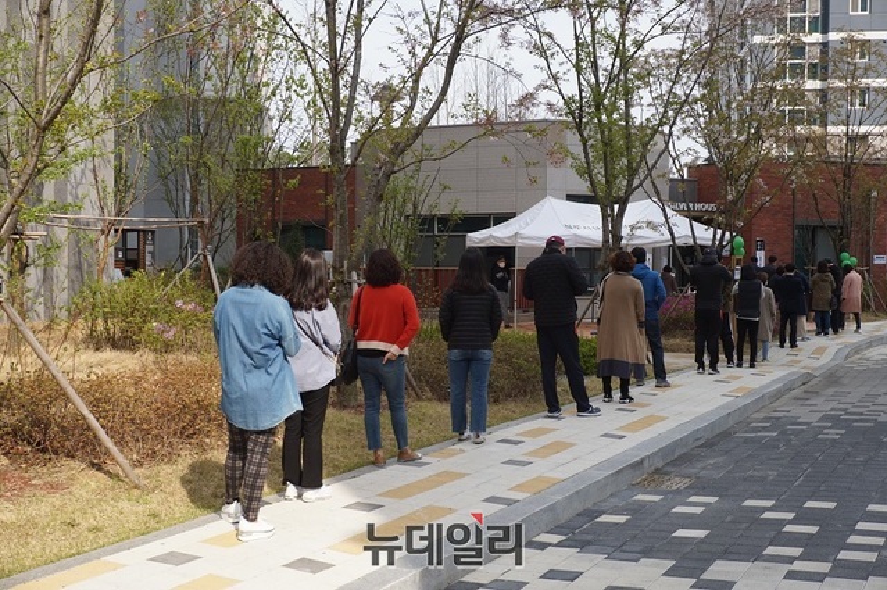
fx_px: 1071
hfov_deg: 45.0
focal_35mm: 44
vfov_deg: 30.8
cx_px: 444
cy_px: 295
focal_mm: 29
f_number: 9
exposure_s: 1/160
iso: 160
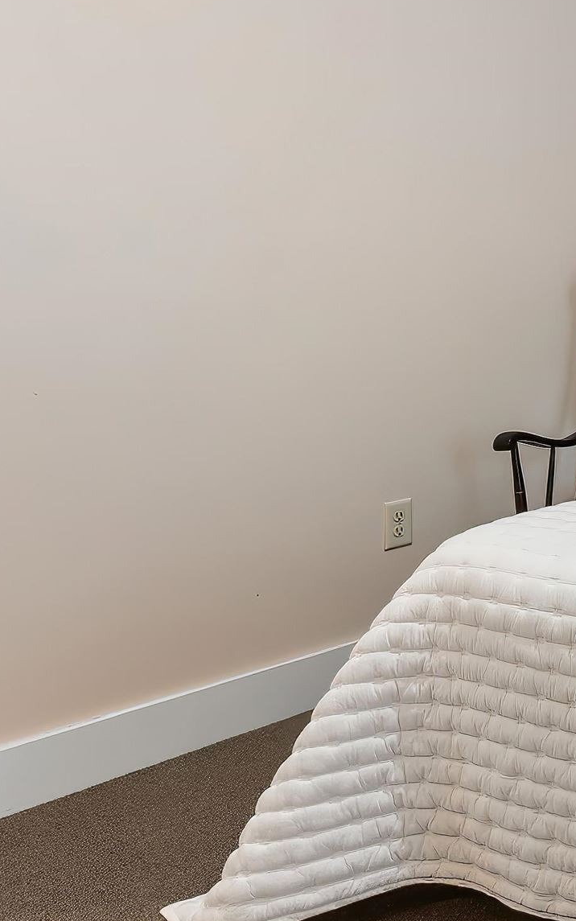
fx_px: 1029
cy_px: 310
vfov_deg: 47.5
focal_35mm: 41
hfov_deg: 22.6
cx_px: 960
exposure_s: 1/5
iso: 500
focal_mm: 10
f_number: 9
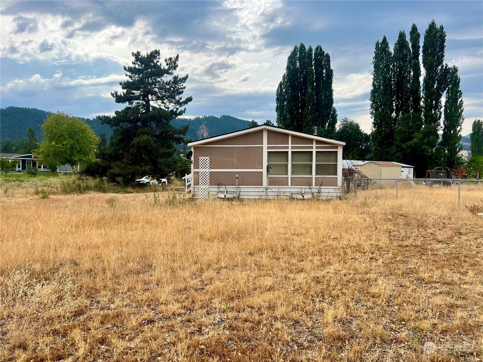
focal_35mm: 26
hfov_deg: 67.3
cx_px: 242
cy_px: 181
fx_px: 363
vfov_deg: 53.1
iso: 50
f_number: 1.5
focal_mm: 5.7
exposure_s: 1/3165
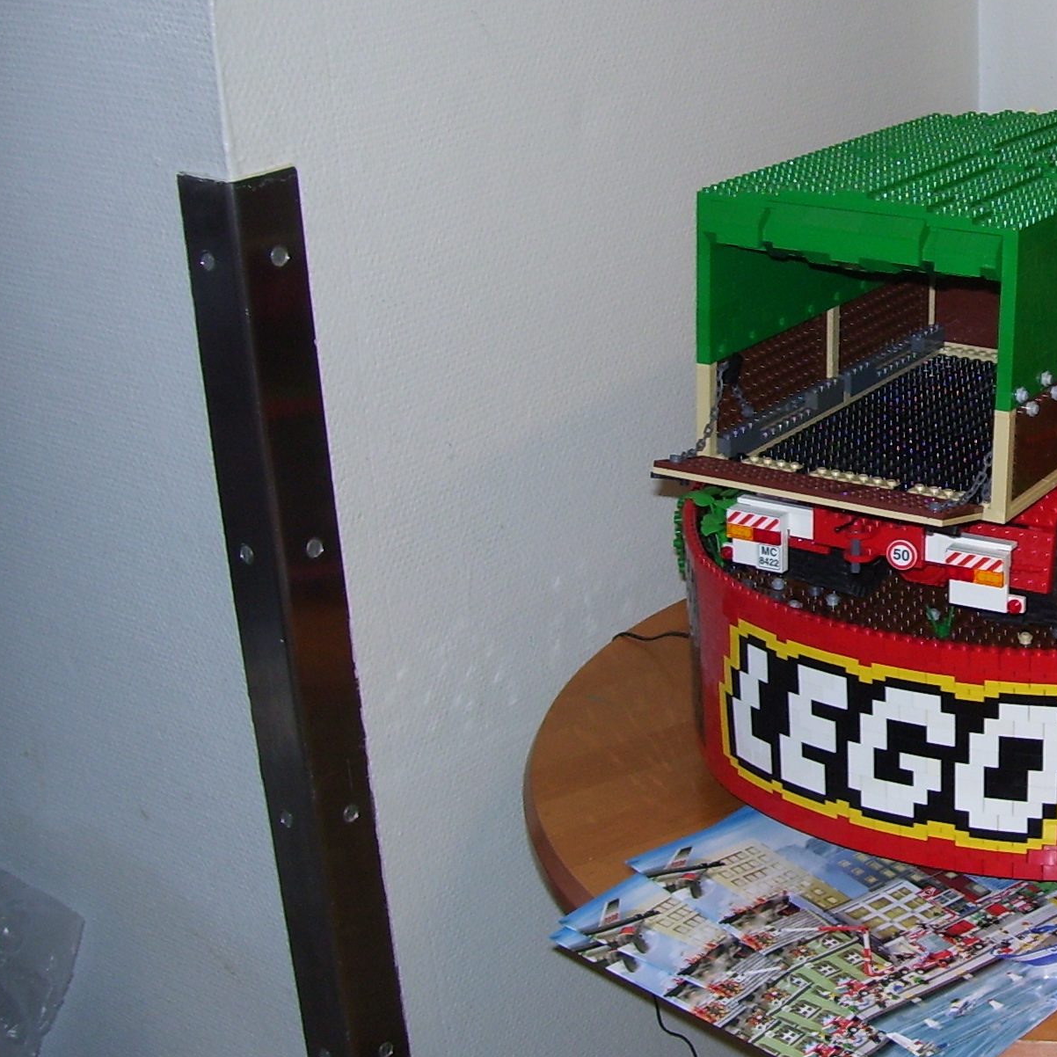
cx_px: 991
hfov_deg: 27.0
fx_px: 2107
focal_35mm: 61
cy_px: 467
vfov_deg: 28.1
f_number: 2.7
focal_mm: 6
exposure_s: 1/60
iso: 80
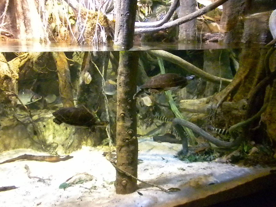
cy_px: 104
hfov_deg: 50.1
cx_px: 138
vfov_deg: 38.7
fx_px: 295
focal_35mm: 37
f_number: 3.5
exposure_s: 1/53.8
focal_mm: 6.6
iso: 3059
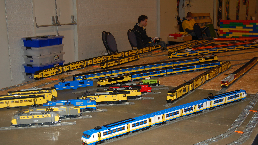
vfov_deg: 22.6
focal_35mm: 53
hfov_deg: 39.2
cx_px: 136
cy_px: 90
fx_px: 363
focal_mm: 32
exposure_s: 1/60
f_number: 4.5
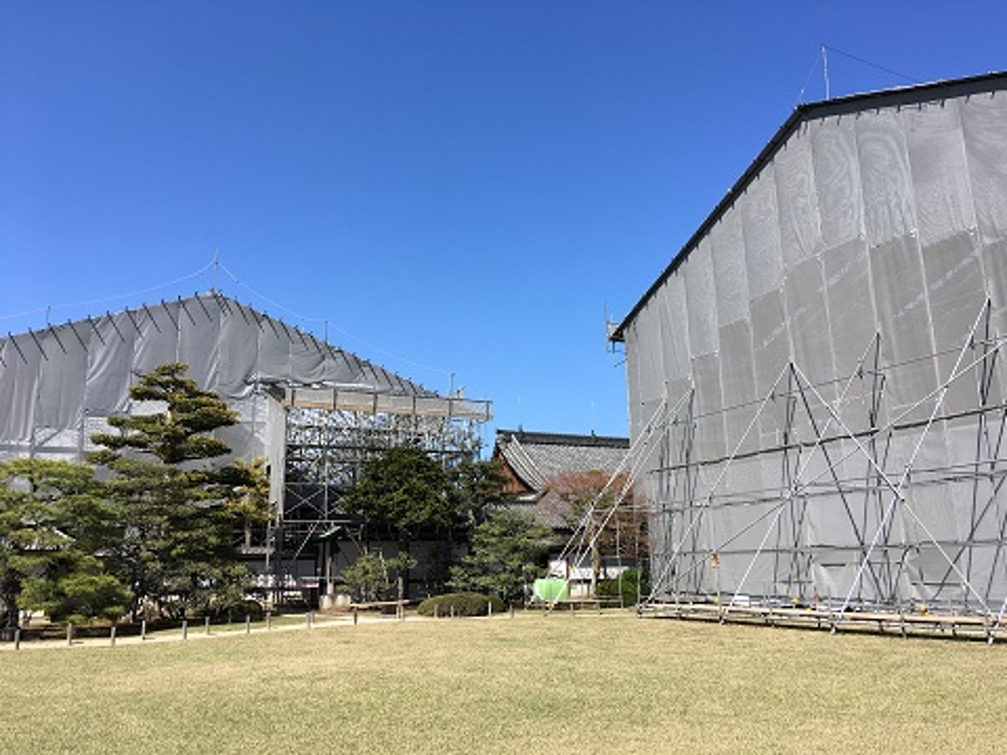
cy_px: 378
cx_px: 504
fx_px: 844
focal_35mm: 29
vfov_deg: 48.2
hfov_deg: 61.7
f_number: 2.2
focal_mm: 4.15
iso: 25
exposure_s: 1/1241
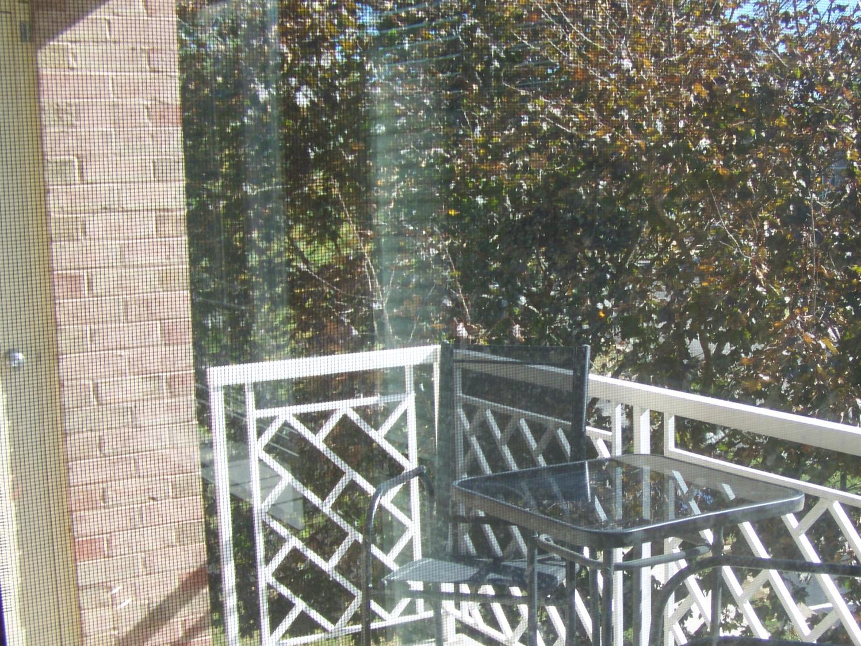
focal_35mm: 52
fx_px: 1293
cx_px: 584
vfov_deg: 28.0
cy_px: 387
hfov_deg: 36.4
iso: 64
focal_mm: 6.3
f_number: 2.8
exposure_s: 1/200
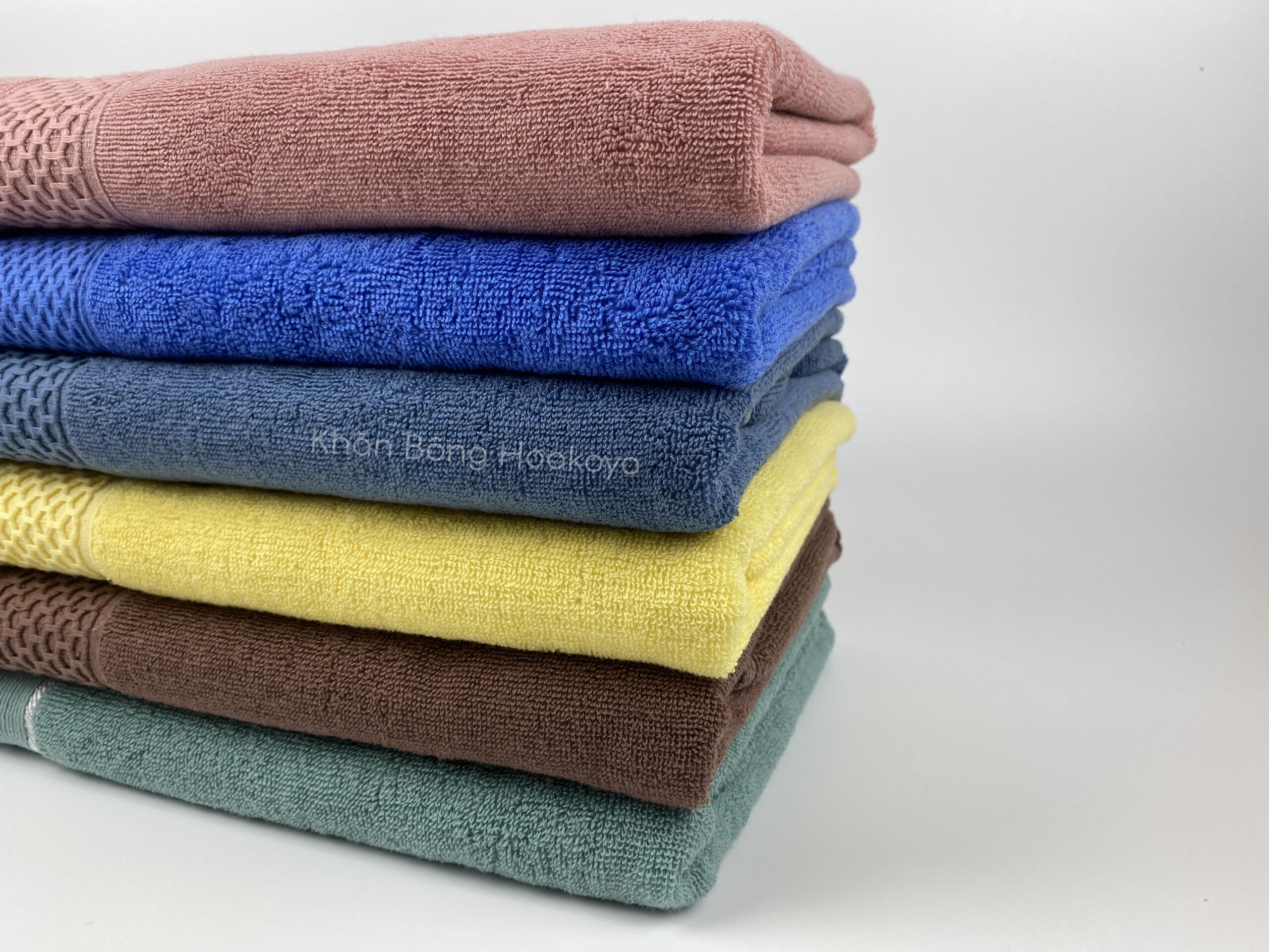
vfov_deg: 53.1
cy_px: 476
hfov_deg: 67.3
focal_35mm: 26
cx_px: 634
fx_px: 953
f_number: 1.8
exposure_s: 1/120
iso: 32
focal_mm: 4.25
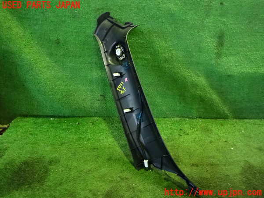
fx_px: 229
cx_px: 132
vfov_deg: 46.8
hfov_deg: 60.0
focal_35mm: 30
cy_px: 99
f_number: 2.3
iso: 1600
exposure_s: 1/60
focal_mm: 5.4
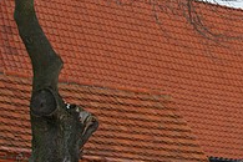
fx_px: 1215
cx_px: 320
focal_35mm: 180
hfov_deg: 11.1
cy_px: 99
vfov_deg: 7.6
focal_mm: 26
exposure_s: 1/500
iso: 200
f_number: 9
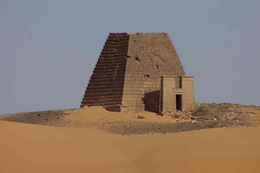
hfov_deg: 3.6
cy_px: 66
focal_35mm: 577
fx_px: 4164
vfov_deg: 2.4
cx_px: 139
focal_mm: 249.9
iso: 100
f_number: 8
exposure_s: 1/350
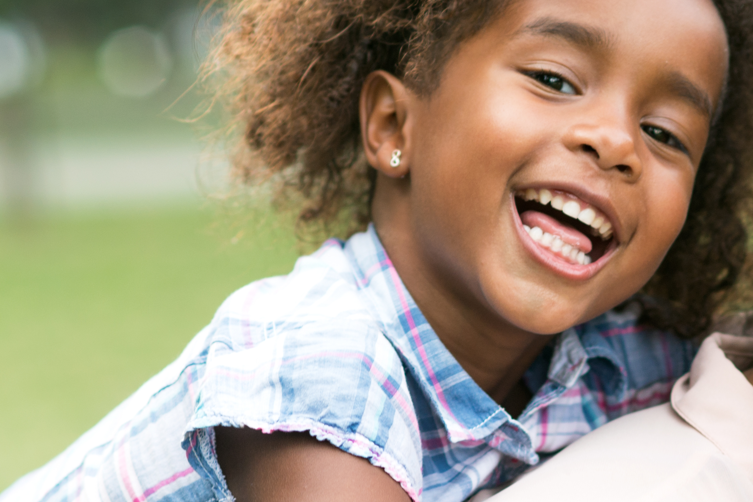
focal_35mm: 218
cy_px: 319
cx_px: 703
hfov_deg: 9.4
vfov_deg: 6.3
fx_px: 4561
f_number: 2.8
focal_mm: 85
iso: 200
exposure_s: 1/250
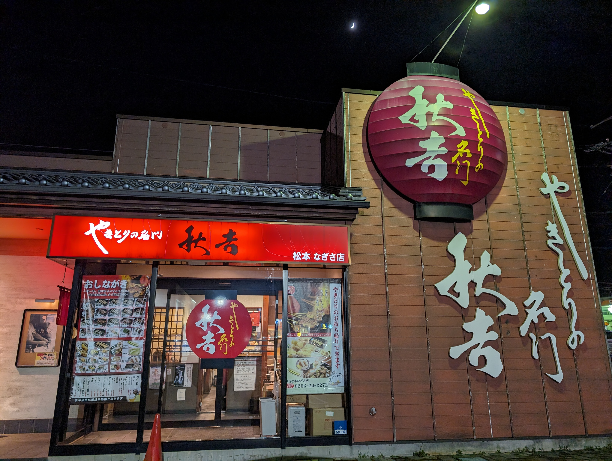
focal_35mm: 24
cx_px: 306
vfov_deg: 56.9
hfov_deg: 71.5
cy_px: 230
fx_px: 425
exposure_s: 1/24
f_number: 1.68
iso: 54
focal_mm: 6.9
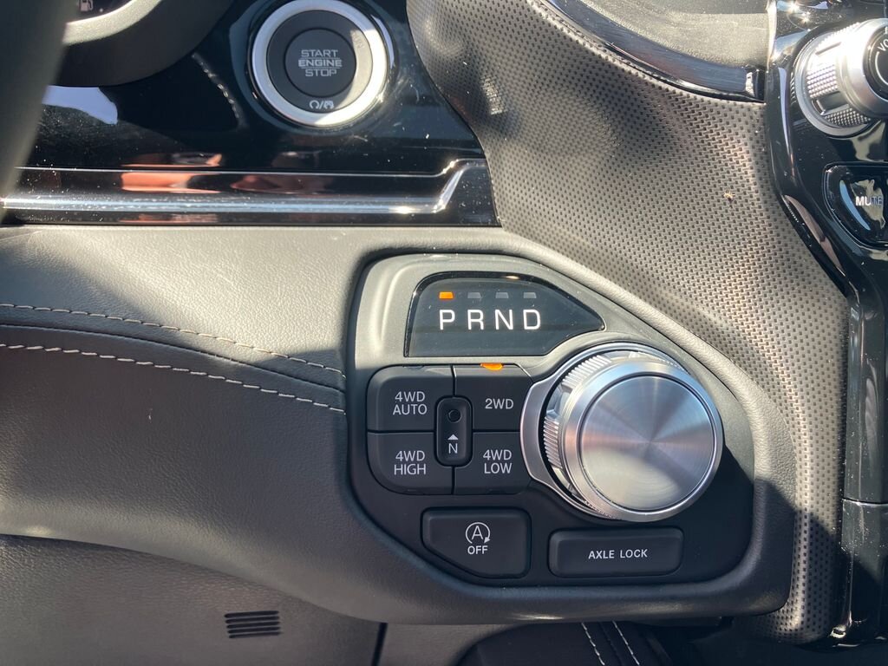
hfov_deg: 63.4
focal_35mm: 28
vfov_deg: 49.7
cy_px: 333
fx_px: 718
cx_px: 444
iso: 32
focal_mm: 3.99
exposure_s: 1/120
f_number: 1.8
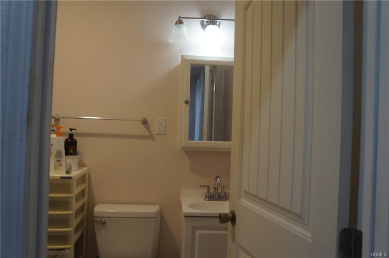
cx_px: 194
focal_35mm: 28
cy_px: 129
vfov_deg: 45.6
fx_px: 308
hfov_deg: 64.6
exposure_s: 1/60
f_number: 4
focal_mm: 19
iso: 320
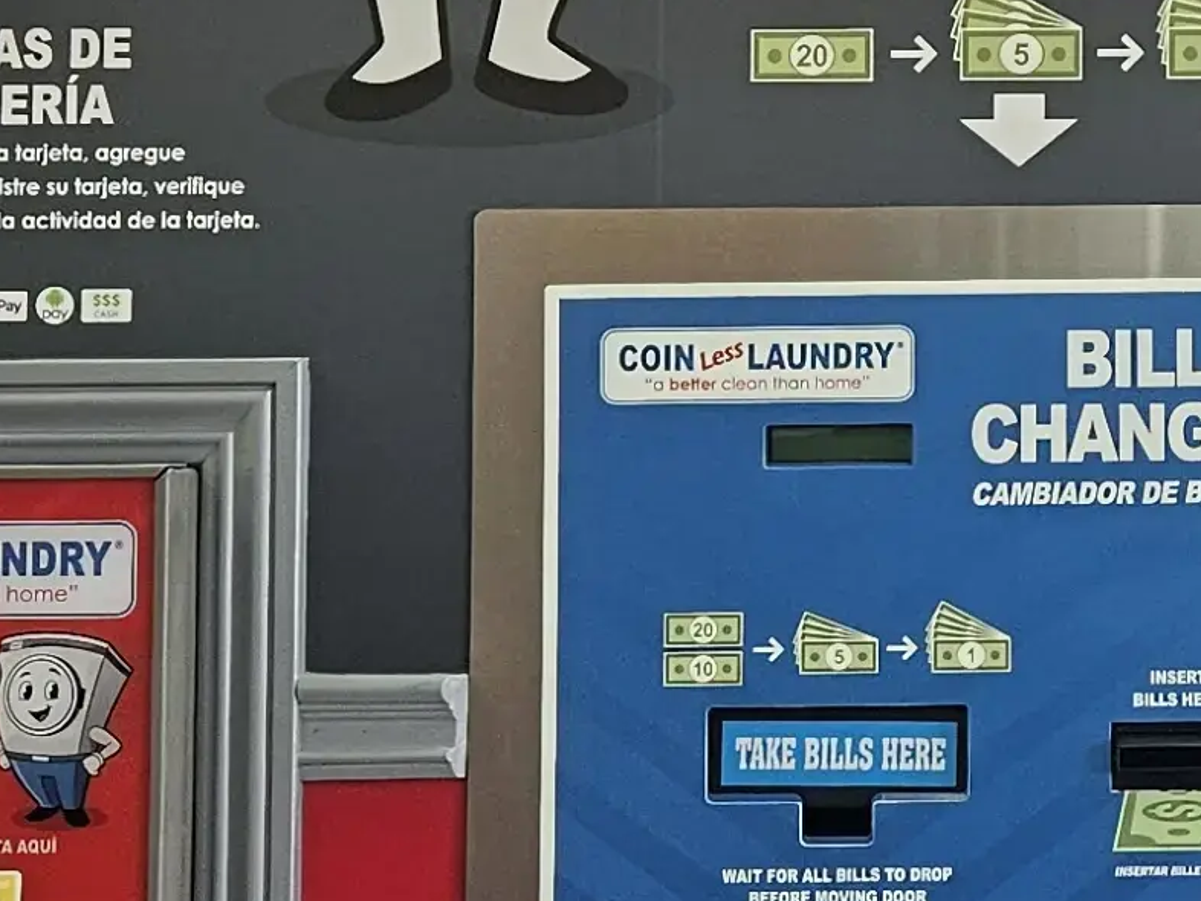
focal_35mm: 117
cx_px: 1485
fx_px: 4061
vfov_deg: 12.6
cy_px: 195
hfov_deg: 16.1
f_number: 1.8
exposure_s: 1/120
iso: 100
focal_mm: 5.4
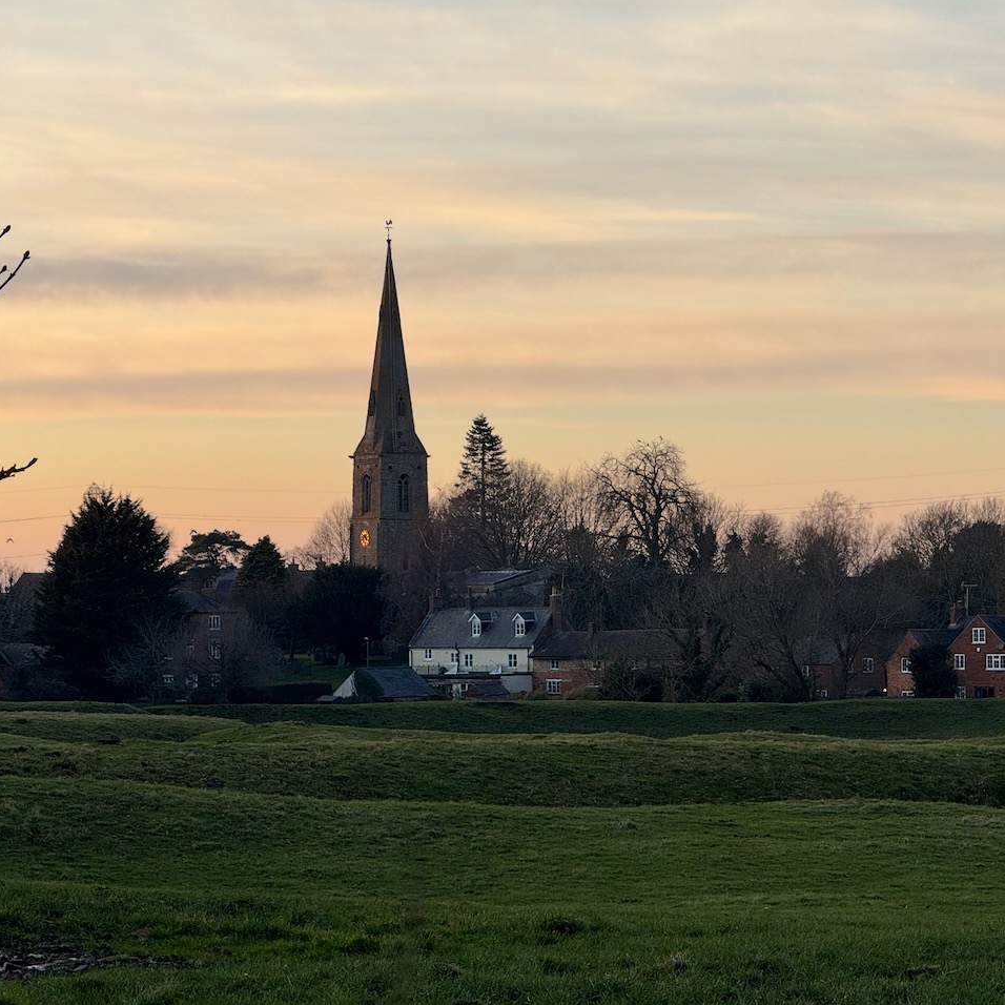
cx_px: 653
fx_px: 4664
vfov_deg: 12.3
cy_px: 501
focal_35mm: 142
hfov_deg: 12.3
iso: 50
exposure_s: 1/222
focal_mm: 15.66
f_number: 2.8
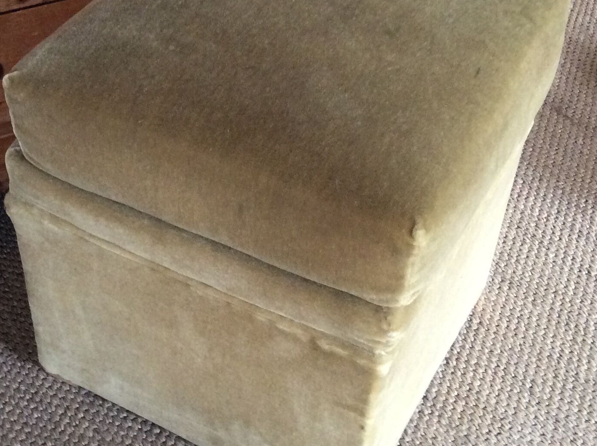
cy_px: 235
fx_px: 1034
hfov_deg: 32.1
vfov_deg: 24.4
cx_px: 237
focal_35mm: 60
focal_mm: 3.3
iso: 200
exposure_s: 1/25
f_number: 2.4
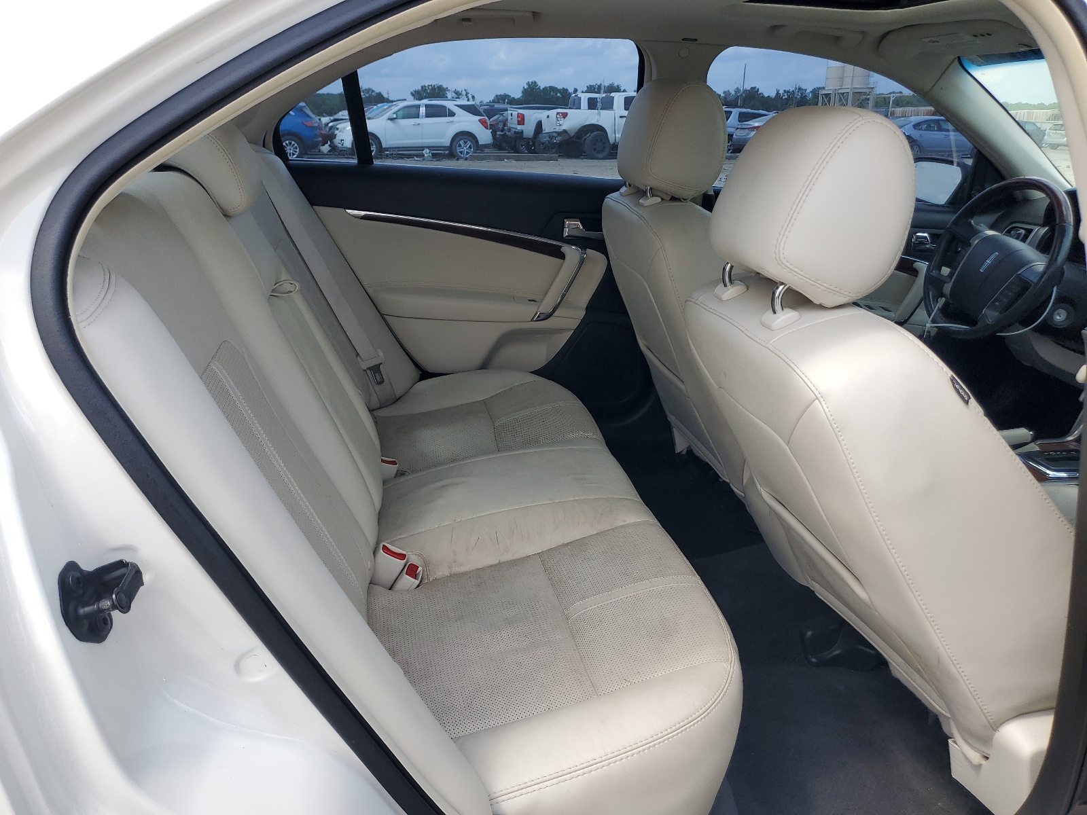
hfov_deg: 67.3
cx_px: 544
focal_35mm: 26
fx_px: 816
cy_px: 408
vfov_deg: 53.1
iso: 50
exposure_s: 1/1000
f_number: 1.5
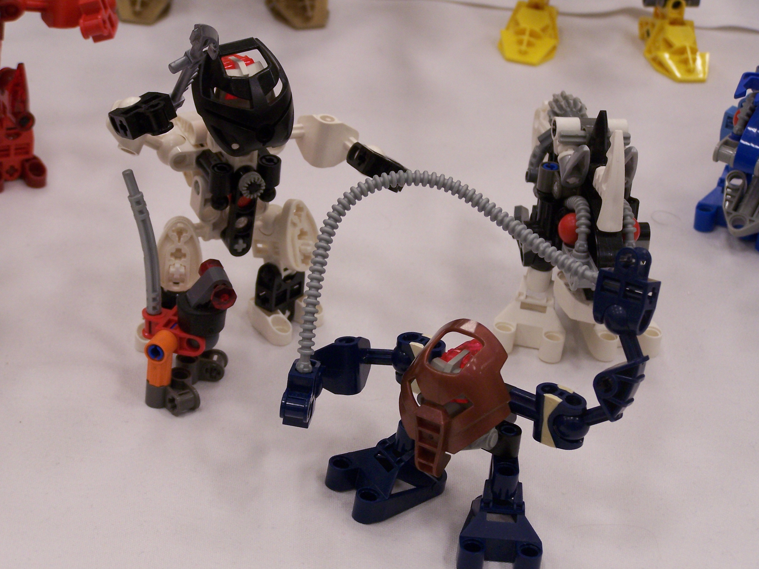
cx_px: 380
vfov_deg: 14.1
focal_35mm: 105
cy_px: 284
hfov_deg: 18.7
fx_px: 2302
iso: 140
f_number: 3.2
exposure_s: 1/40
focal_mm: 17.5
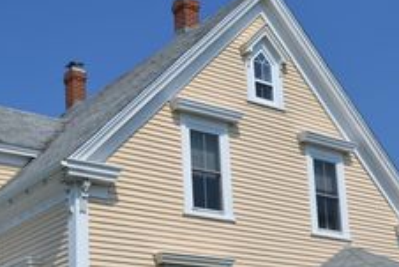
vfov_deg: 18.4
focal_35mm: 73
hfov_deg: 27.7
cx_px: 180
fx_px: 810
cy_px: 238
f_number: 9
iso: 100
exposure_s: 1/320
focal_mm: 22
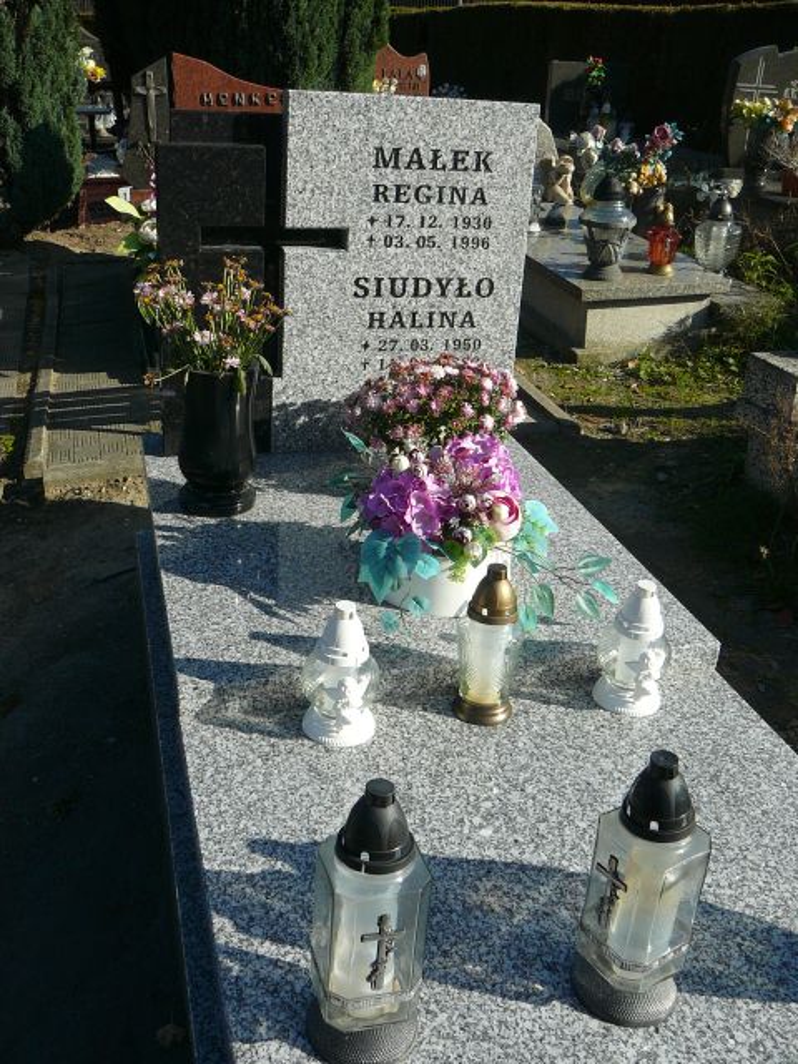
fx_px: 1076
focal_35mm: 35
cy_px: 532
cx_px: 399
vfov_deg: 52.6
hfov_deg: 40.7
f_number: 5
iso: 80
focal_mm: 5.2
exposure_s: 1/400
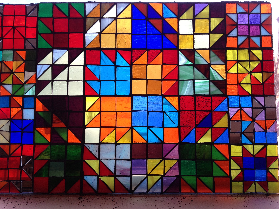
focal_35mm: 35
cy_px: 104
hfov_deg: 52.6
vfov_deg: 40.7
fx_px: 282
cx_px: 140
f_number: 2.4
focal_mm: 4.28
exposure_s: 1/60
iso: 64
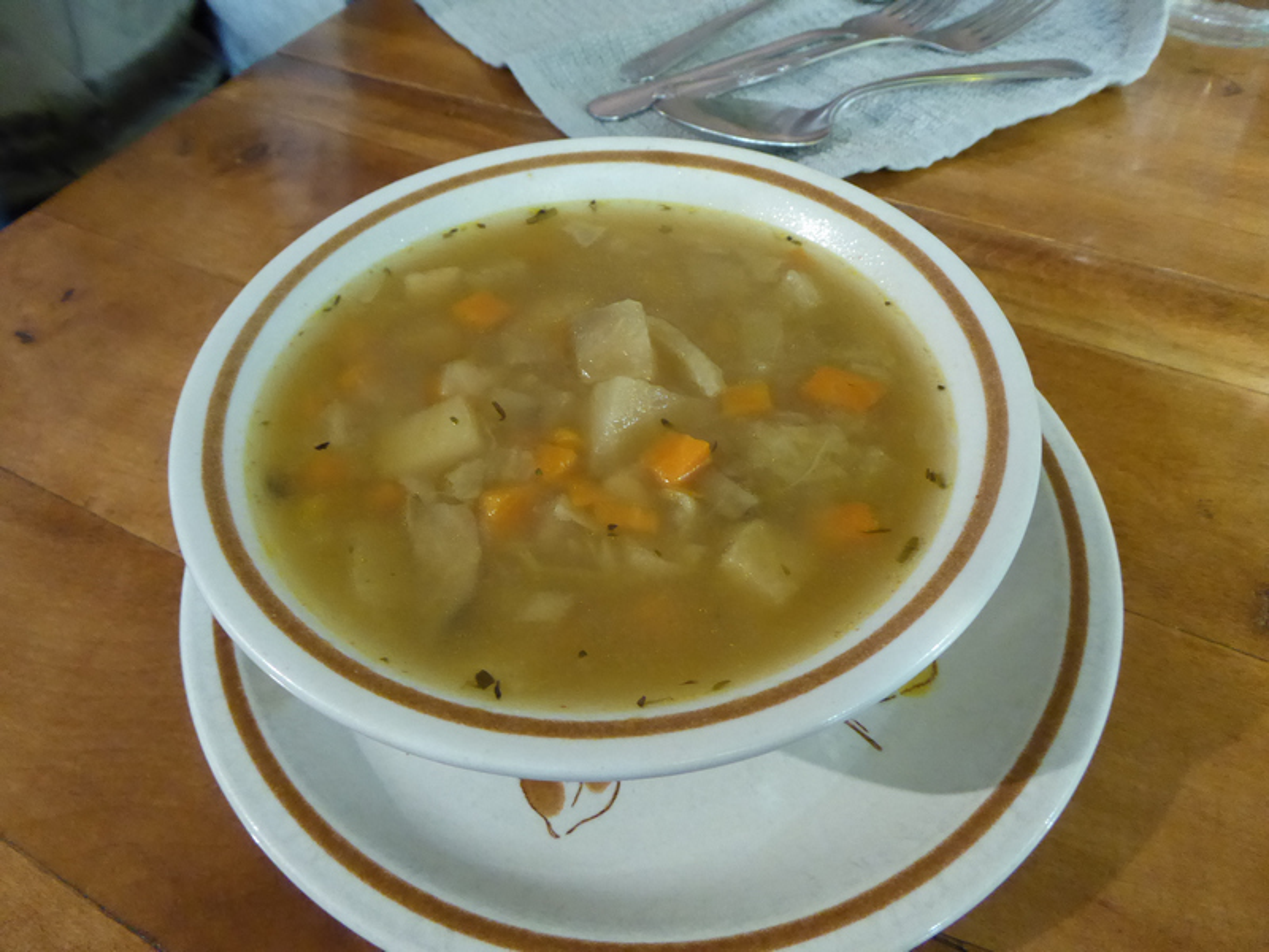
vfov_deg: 54.9
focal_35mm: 25
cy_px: 476
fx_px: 916
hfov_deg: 69.4
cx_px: 634
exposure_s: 1/15
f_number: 3.3
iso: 800
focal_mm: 4.3
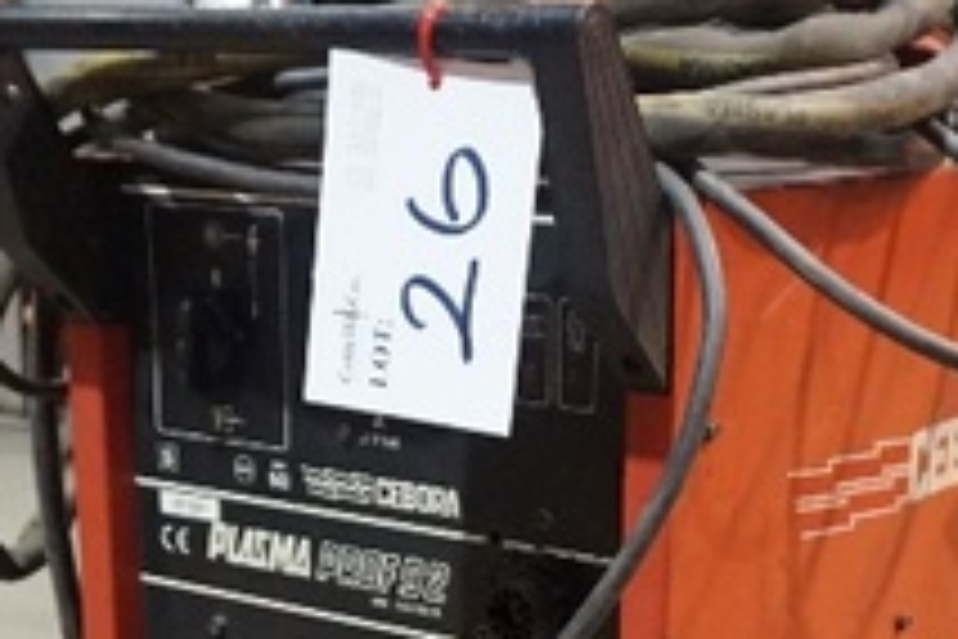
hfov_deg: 25.0
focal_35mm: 81
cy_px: 688
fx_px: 2155
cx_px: 576
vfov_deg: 16.4
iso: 3200
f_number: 3.5
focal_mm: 16
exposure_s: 1/80
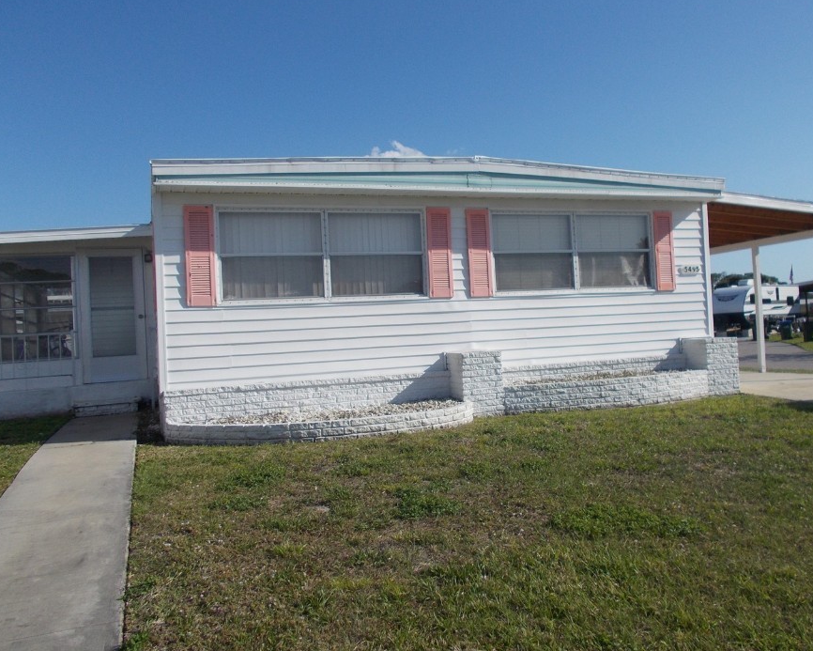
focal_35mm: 30
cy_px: 305
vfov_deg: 48.5
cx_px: 429
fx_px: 722
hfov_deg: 58.7
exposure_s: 1/250
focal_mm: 4.6
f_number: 8
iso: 80
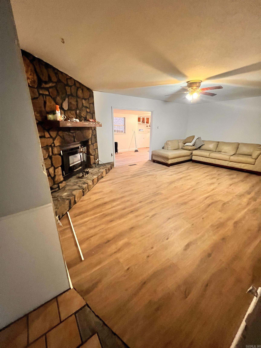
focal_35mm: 13
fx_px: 131
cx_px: 130
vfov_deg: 106.2
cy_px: 174
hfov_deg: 89.9
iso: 800
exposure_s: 1/60
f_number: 1.8
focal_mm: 1.57
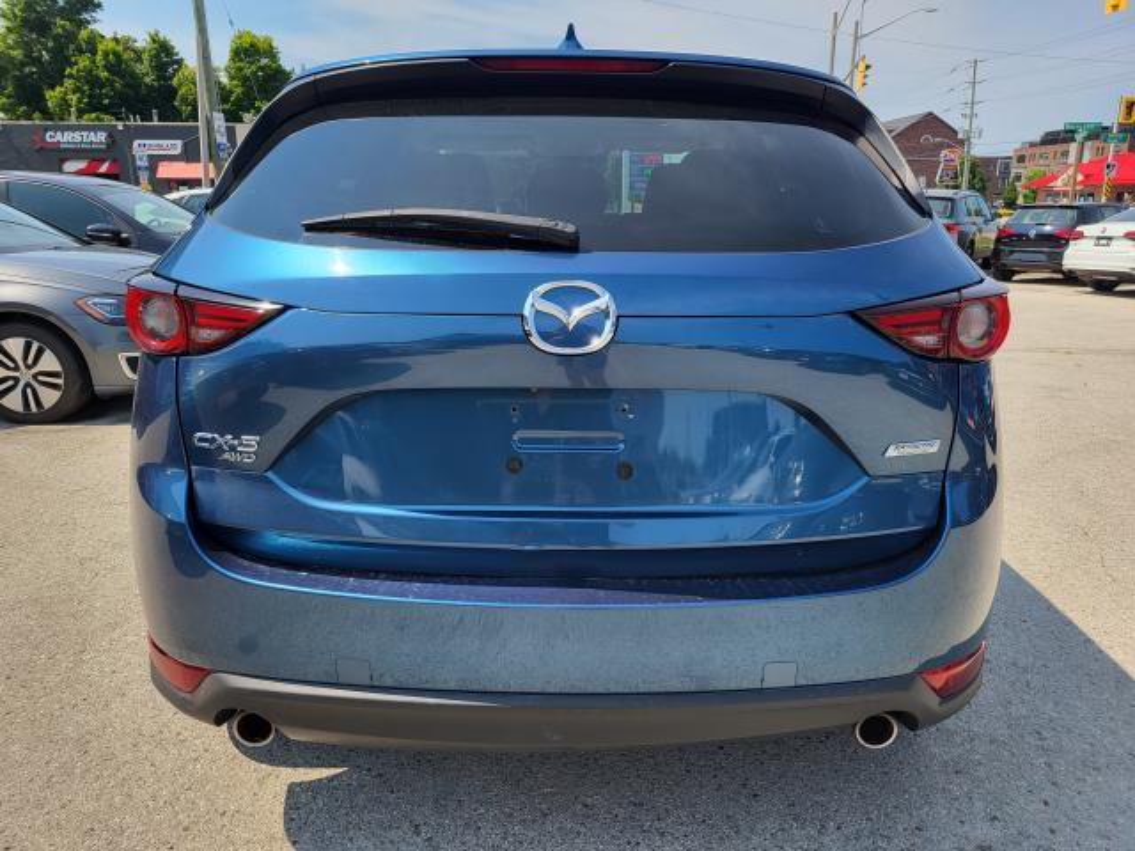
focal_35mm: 26
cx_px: 568
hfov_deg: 67.3
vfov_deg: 53.1
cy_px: 426
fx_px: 852
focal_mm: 5.4
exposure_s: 1/1406
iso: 40
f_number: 1.8
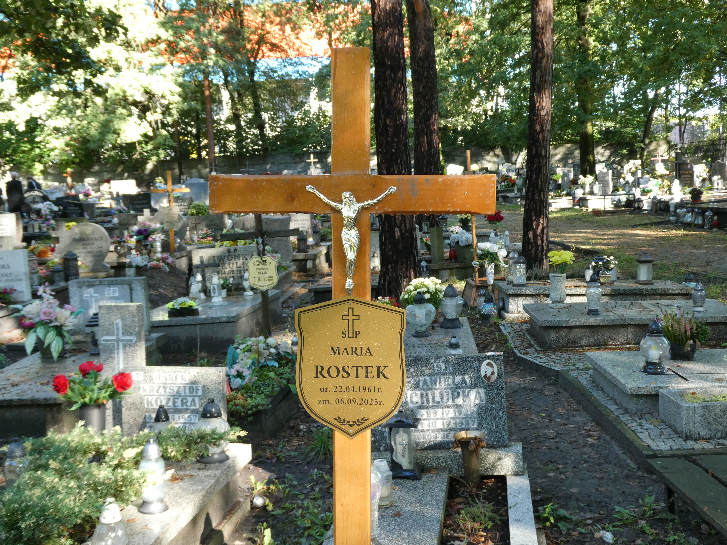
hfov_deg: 42.9
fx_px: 924
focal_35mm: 44
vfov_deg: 32.9
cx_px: 364
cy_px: 272
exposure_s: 1/80
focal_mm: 7.8
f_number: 3.9
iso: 250
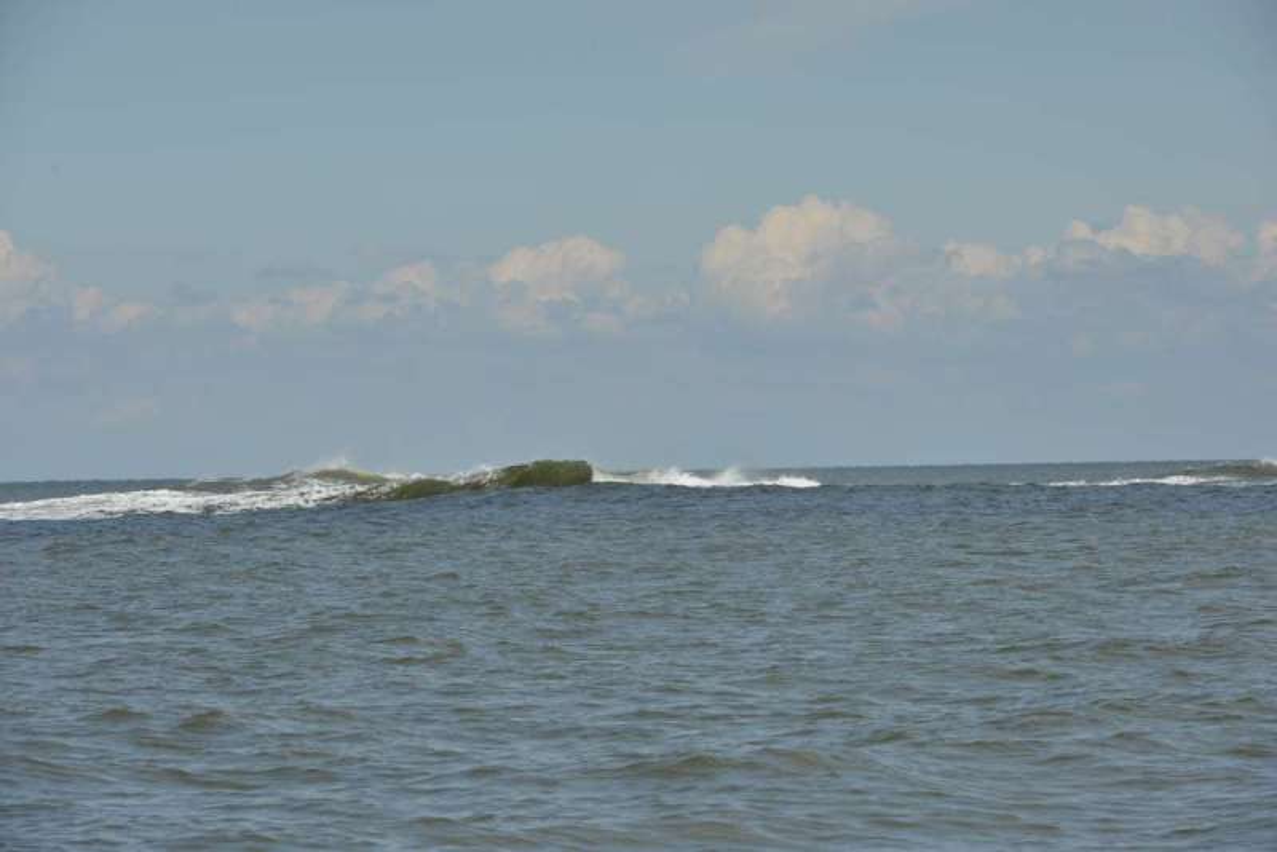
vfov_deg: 6.9
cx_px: 638
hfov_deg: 10.3
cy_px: 426
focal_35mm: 200
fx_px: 7097
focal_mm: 200
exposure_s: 1/250
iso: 125
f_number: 13
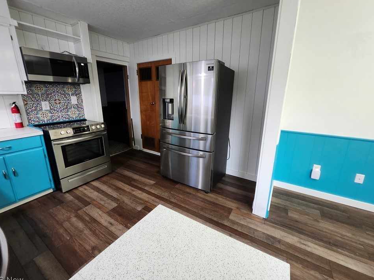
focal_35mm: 14
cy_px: 138
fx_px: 151
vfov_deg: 85.7
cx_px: 186
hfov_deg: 102.1
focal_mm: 1.74
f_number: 2.2
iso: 320
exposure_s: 1/40
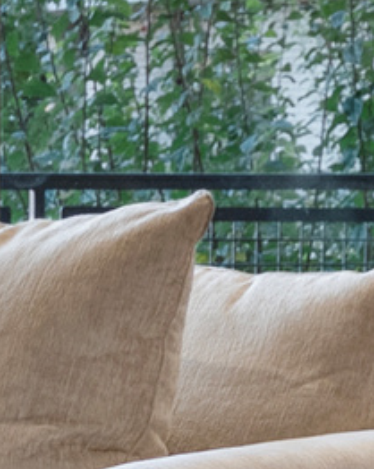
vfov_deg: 8.2
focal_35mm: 235
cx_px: 197
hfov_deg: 6.6
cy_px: 346
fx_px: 3257
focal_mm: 32
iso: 800
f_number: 8
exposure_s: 1/15
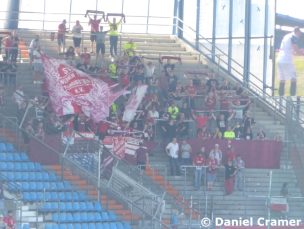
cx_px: 152
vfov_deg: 3.5
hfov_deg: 4.6
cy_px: 114
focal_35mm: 431
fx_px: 3787
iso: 320
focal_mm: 77.3
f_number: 6
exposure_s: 1/100
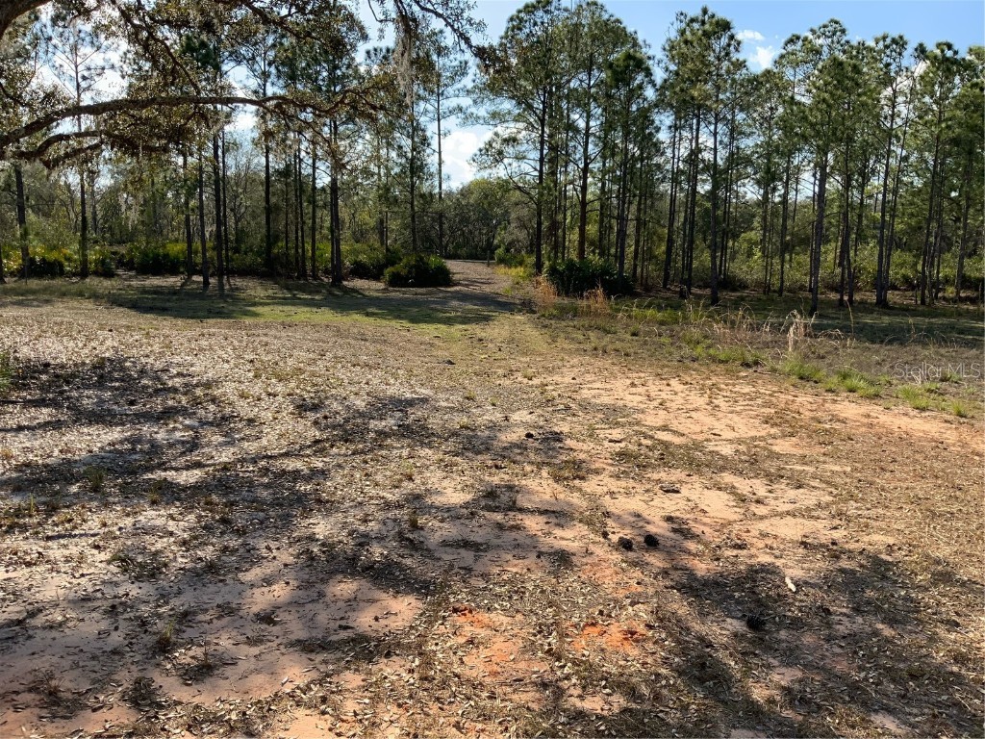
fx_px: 825
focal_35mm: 29
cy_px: 370
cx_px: 492
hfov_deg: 61.7
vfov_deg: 48.2
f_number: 1.8
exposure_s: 1/1250
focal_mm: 3
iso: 16
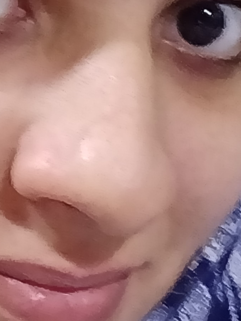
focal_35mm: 51
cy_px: 206
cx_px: 18
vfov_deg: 37.2
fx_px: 473
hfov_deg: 27.4
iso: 1250
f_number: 2
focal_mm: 3.52
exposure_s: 1/17
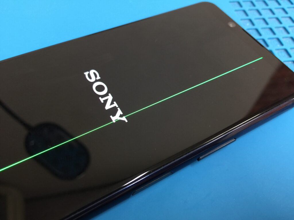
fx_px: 246
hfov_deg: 61.7
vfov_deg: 48.2
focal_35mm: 29
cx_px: 147
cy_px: 110
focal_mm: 4.15
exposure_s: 1/17
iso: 80
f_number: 2.2
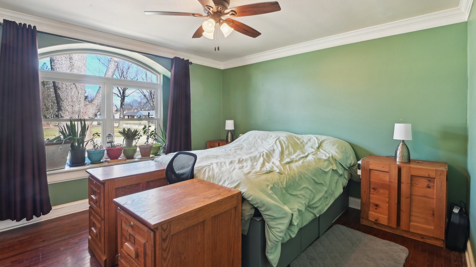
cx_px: 241
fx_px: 215
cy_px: 122
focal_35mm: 17
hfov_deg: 95.9
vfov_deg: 63.8
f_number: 13
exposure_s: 1/4
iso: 400
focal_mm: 16
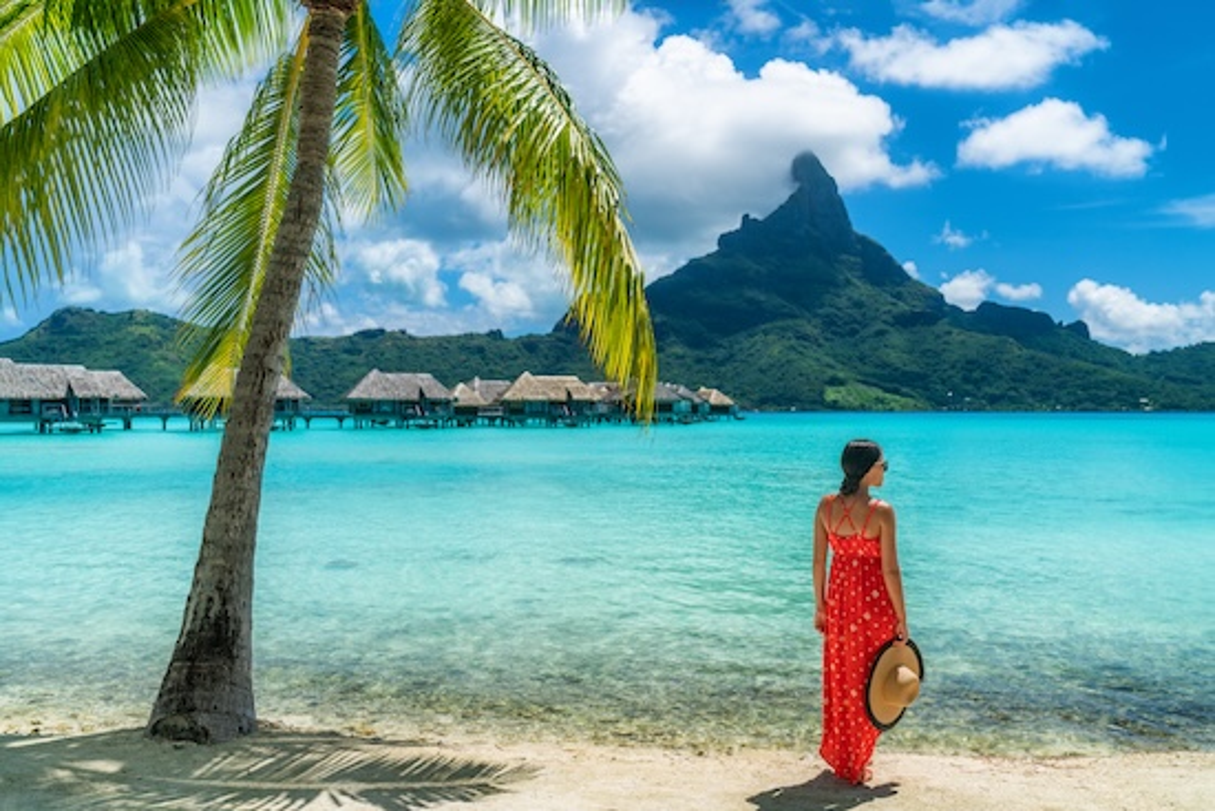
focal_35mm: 35
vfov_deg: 37.9
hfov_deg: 54.4
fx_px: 1181
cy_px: 406
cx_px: 608
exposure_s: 1/500
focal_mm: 35
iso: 100
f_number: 5.6
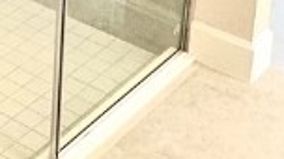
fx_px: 775
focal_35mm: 103
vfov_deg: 10.4
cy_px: -193
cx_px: -127
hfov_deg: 18.6
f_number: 2.2
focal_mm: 2.22
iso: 200
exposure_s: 1/120
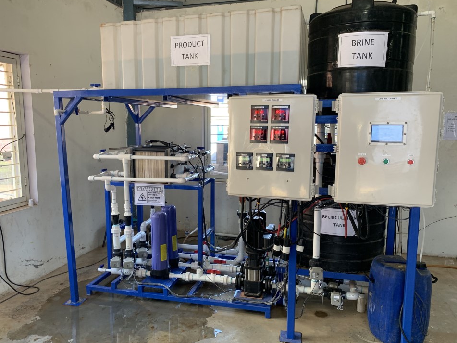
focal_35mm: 28
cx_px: 215
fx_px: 370
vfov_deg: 49.7
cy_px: 178
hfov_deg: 63.4
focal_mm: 4.25
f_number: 1.8
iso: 100
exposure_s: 1/85
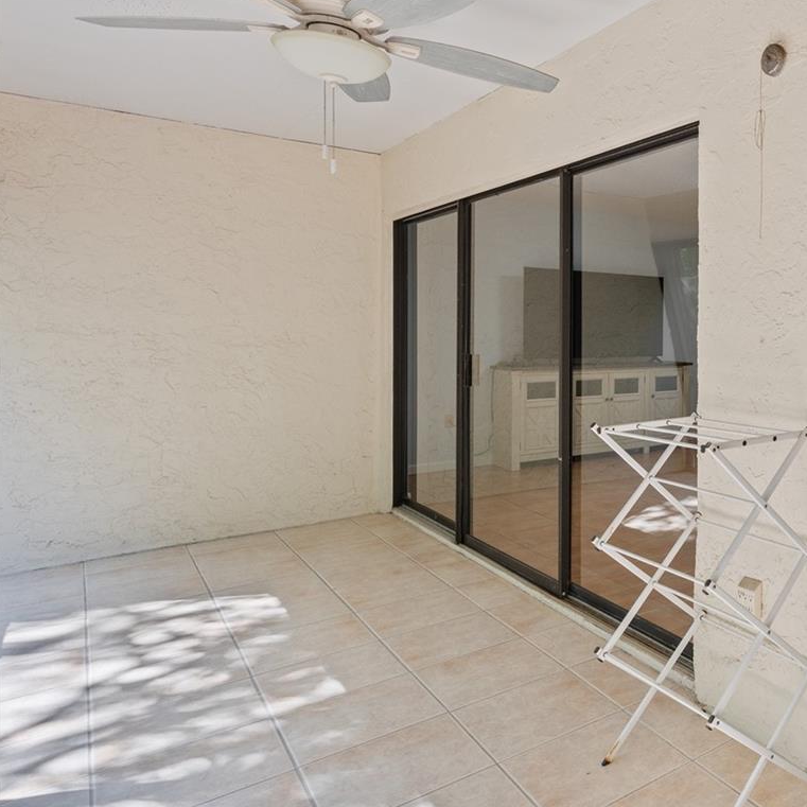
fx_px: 659
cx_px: 843
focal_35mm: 25
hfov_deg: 48.8
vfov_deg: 62.9
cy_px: 405
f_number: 7.1
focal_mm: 14
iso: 400
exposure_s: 1/40
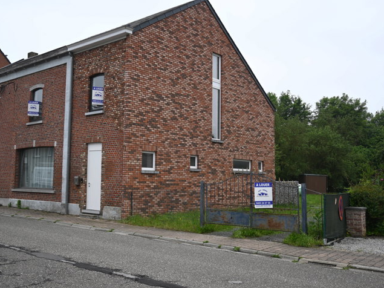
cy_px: 143
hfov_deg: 50.3
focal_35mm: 37
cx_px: 177
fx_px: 408
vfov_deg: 38.8
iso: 100
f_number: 4
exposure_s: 1/400
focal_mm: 22.5
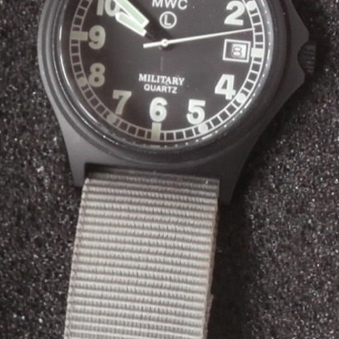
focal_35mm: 106
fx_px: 1174
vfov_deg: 16.4
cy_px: 104
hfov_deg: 16.2
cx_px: 45
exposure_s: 1/13
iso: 200
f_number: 3.9
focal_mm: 6.67
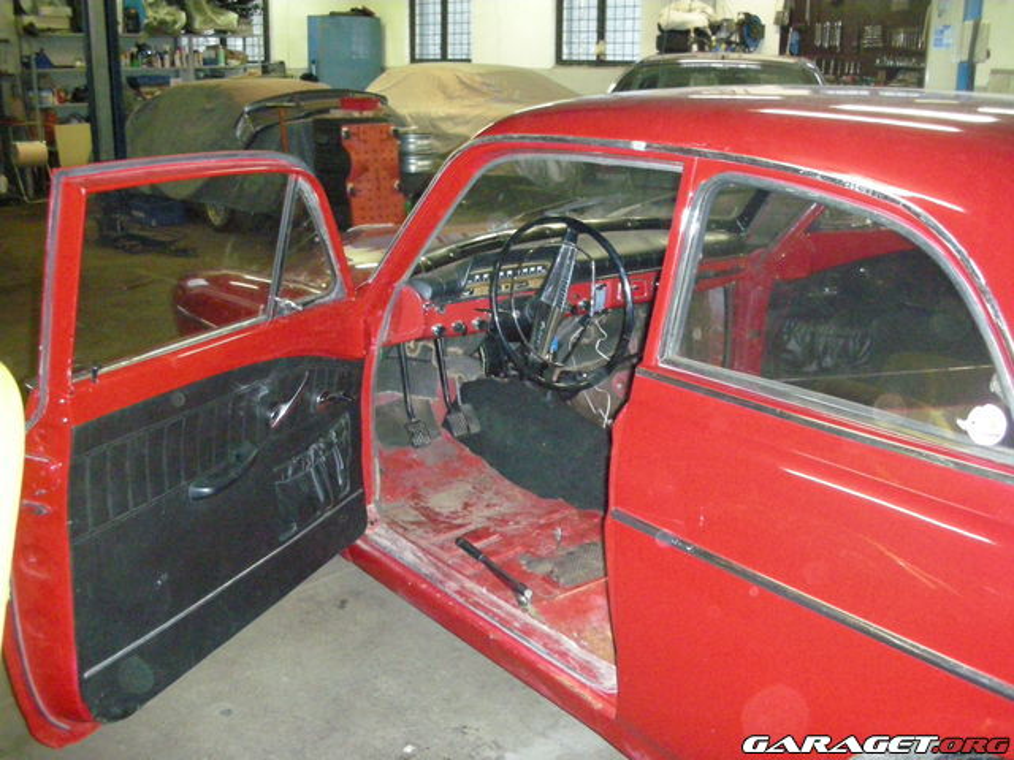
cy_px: 380
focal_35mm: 35
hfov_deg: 52.6
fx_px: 1025
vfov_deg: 40.7
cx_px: 507
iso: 656
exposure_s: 1/60
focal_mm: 5.8
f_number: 2.8
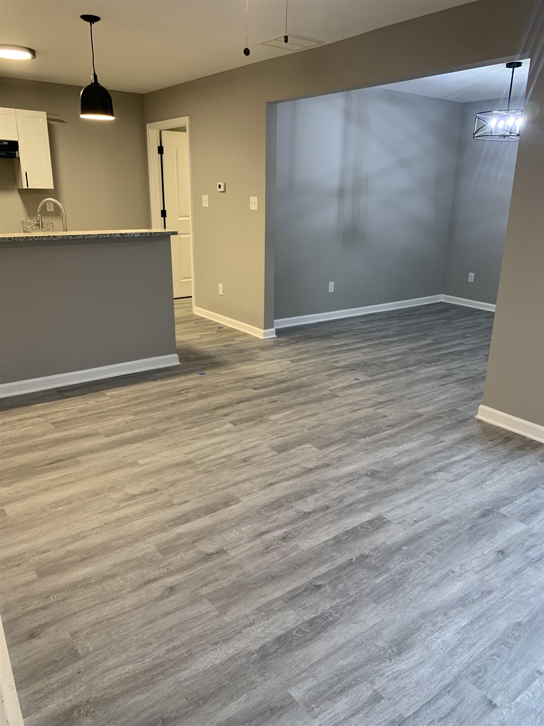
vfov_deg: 67.3
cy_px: 363
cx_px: 272
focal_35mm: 26
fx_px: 545
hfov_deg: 53.1
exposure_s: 1/60
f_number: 1.8
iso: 250
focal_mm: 4.25
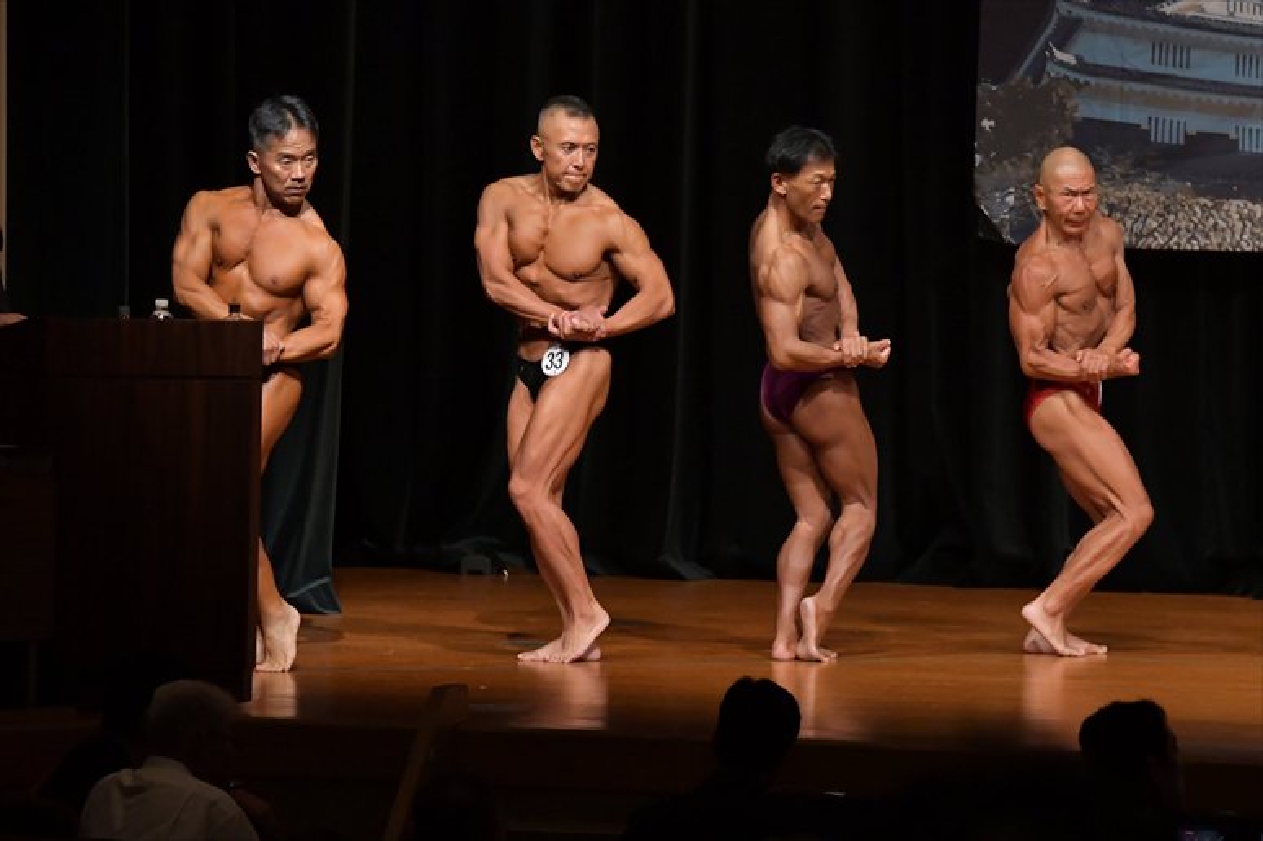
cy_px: 420
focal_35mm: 225
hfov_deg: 9.2
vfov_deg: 6.1
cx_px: 632
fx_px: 7890
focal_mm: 150
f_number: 5.6
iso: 5000
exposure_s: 1/400
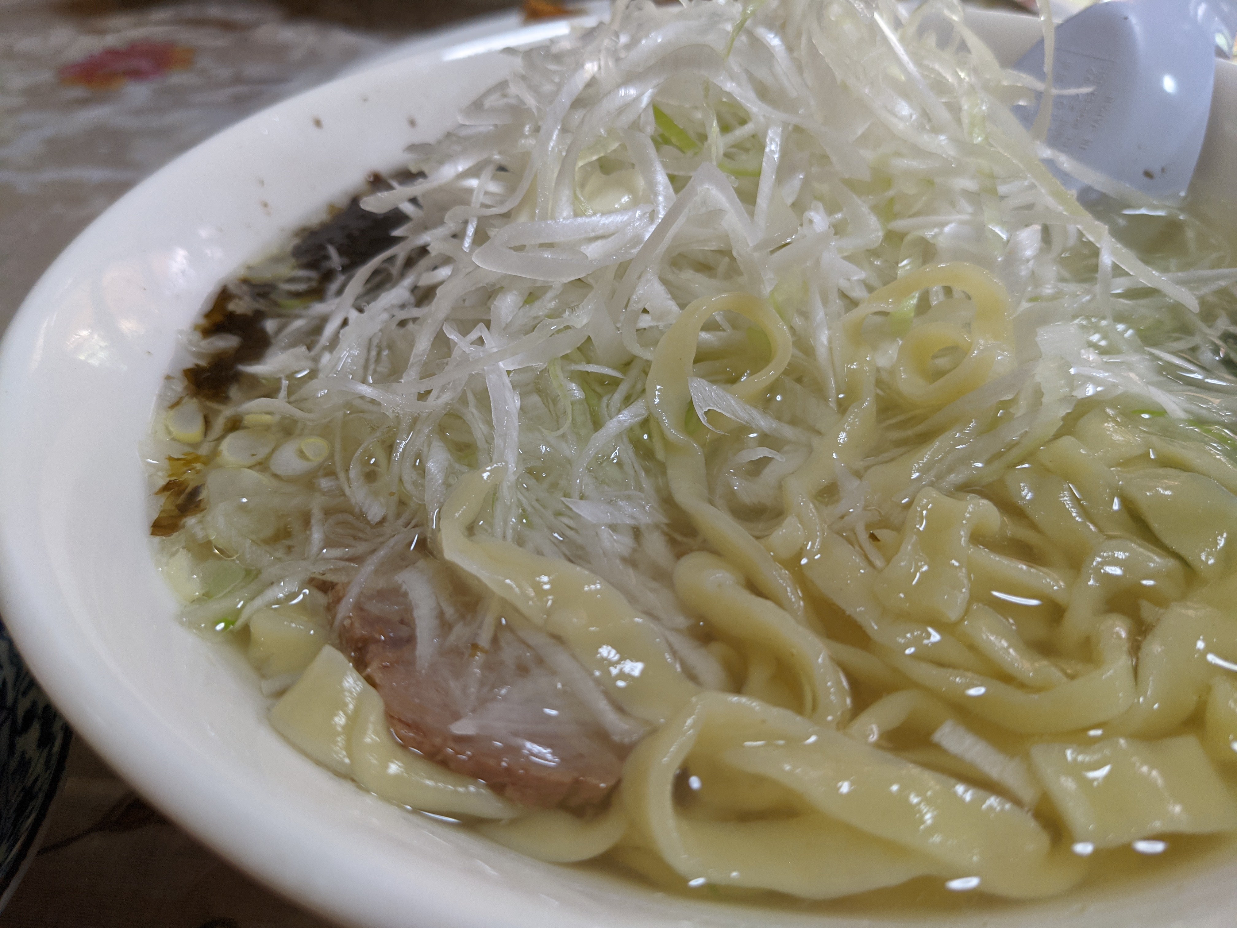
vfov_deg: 51.4
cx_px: 618
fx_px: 965
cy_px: 464
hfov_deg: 65.3
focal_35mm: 27
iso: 79
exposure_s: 1/23.8
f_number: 1.73
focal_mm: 4.38
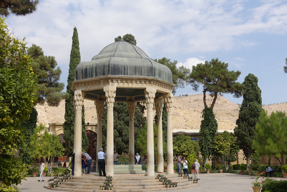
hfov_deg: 41.9
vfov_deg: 28.6
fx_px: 375
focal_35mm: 47
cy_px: 96
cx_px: 144
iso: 125
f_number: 5.6
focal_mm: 17.27
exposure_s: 1/640
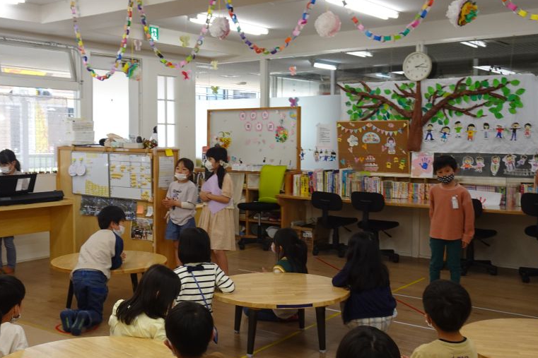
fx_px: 627
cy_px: 189
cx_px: 228
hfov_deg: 46.3
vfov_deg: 31.9
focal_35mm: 42
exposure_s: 1/40
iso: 100
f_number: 4
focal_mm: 5.41
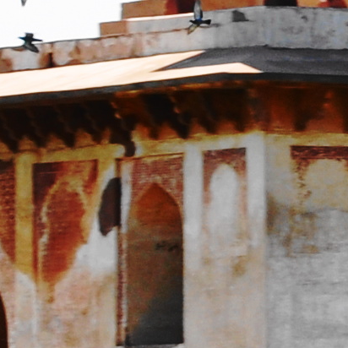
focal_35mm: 875
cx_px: 567
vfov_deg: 2.0
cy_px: 169
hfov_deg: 2.0
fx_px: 9952
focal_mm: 66
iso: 200
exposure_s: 1/200
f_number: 11
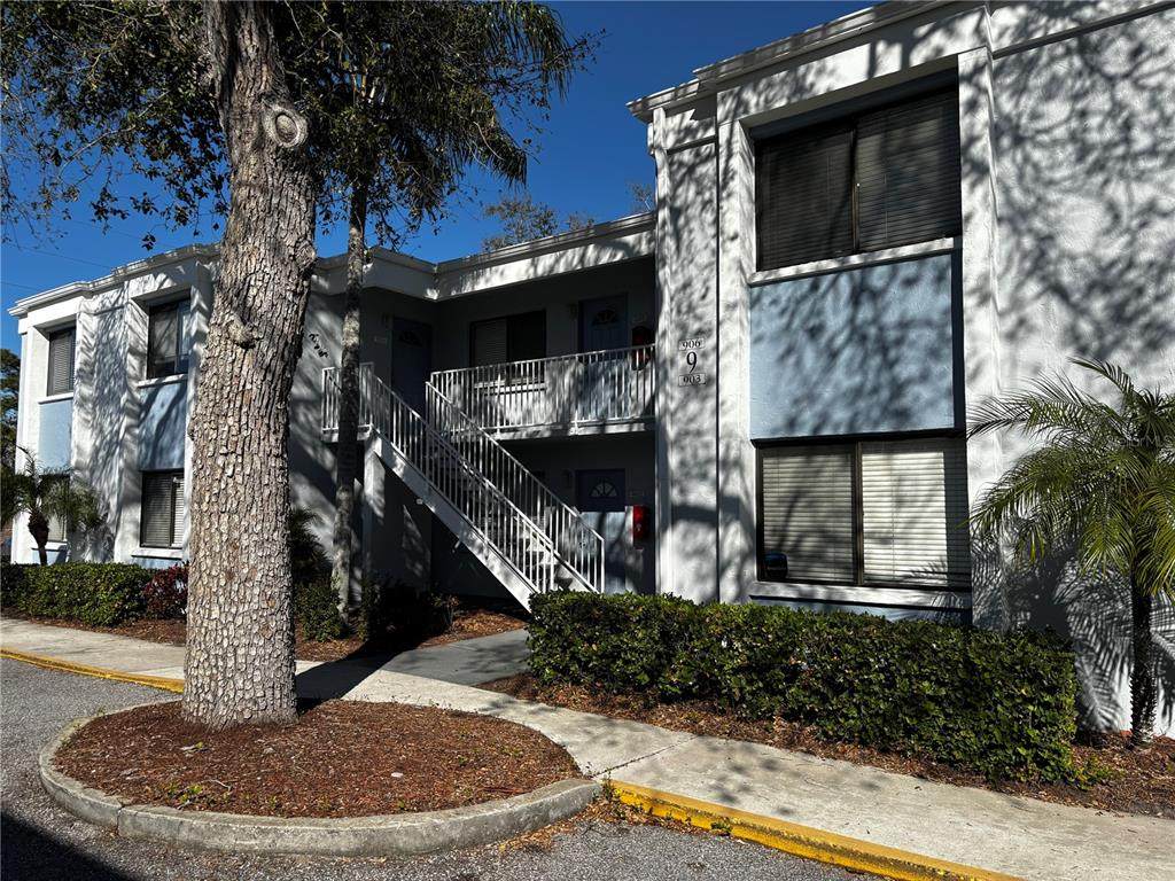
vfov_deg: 53.1
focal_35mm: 26
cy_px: 440
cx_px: 588
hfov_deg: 67.3
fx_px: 883
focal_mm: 5.96
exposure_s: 1/4630
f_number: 1.6
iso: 50
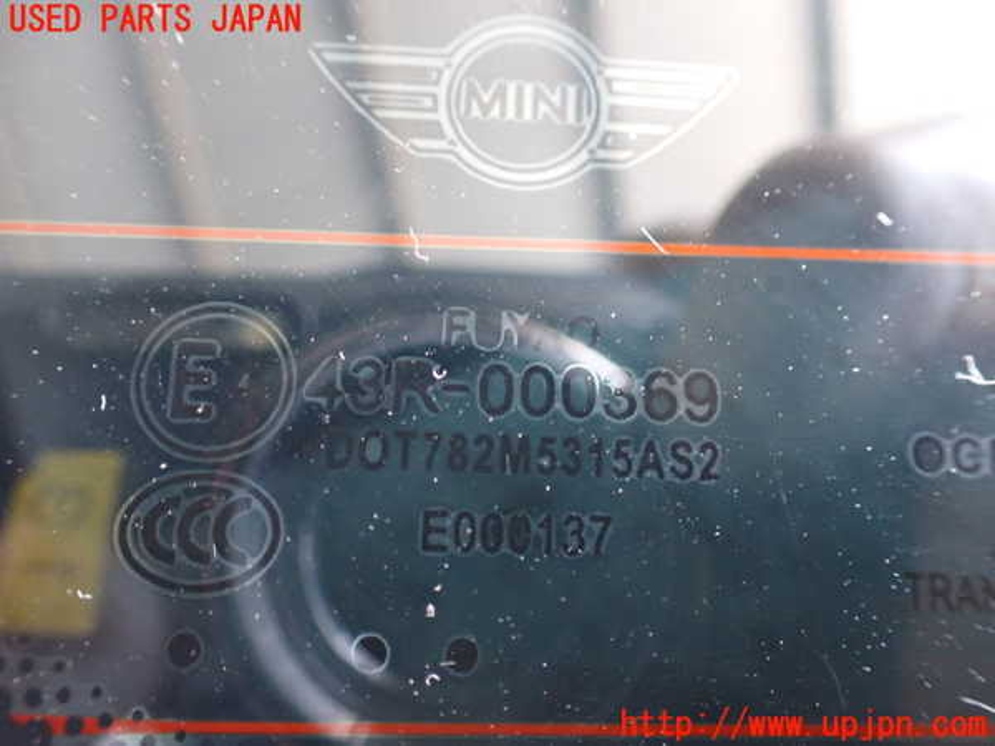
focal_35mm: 30
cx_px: 498
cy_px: 373
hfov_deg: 60.0
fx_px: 862
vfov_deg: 46.8
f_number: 2.3
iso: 800
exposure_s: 1/30
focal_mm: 5.4
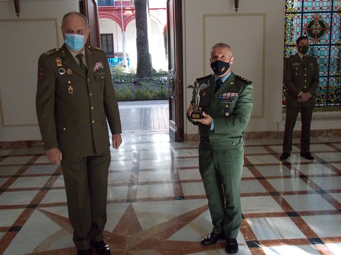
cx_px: 170
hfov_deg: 50.2
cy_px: 128
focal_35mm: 37
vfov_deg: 38.6
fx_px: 364
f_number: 3.5
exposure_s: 1/250
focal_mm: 6.6
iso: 400
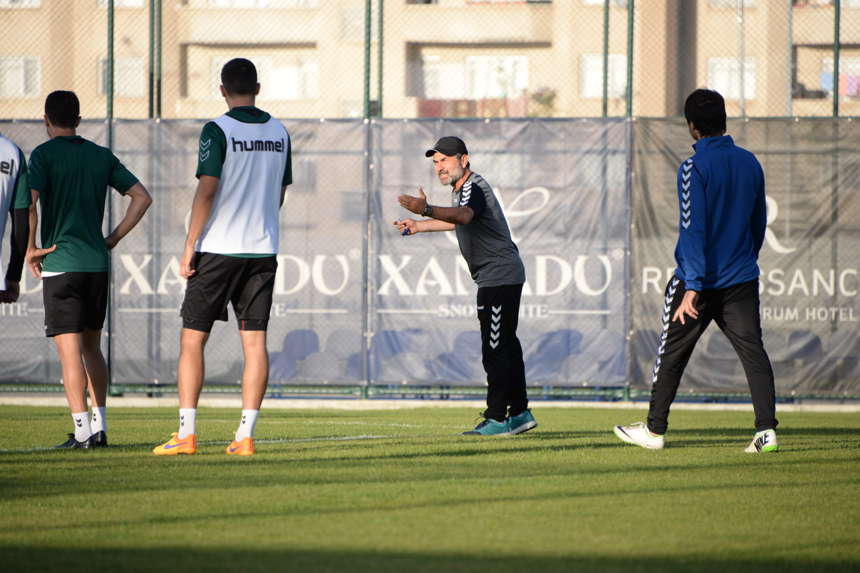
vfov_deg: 4.6
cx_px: 430
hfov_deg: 6.9
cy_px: 286
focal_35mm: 300
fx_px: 7166
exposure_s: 1/2000
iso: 1000
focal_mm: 300
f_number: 5.6
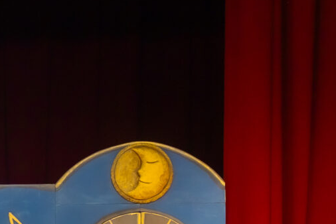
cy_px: 291
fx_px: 2549
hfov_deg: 7.1
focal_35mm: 273
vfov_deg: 5.0
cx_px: -448
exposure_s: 1/250
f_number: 2
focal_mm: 54
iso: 250
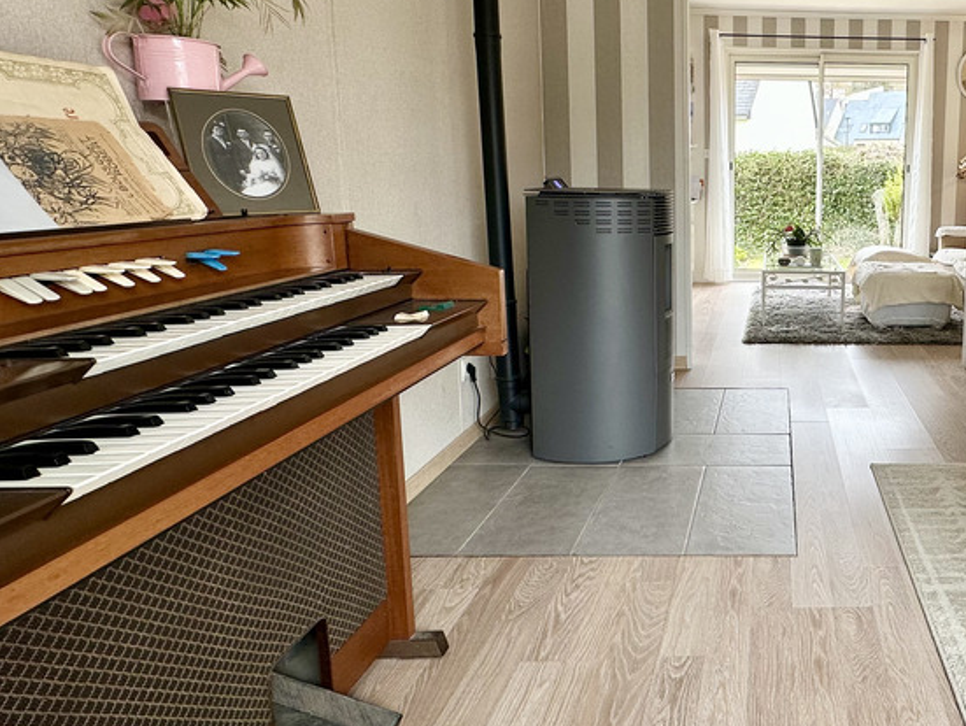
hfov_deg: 60.7
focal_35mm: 26
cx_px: 798
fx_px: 726
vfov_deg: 52.5
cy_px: 268
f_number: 2.2
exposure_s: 1/99
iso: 40
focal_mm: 2.22
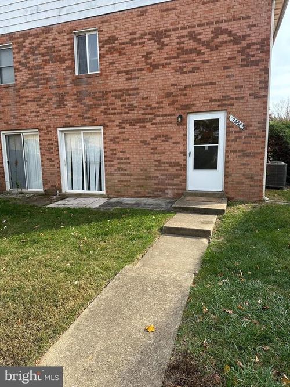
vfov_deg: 71.6
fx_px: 268
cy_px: 194
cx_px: 145
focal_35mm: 24
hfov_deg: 56.8
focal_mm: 6.86
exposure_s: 1/1562
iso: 80
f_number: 1.78
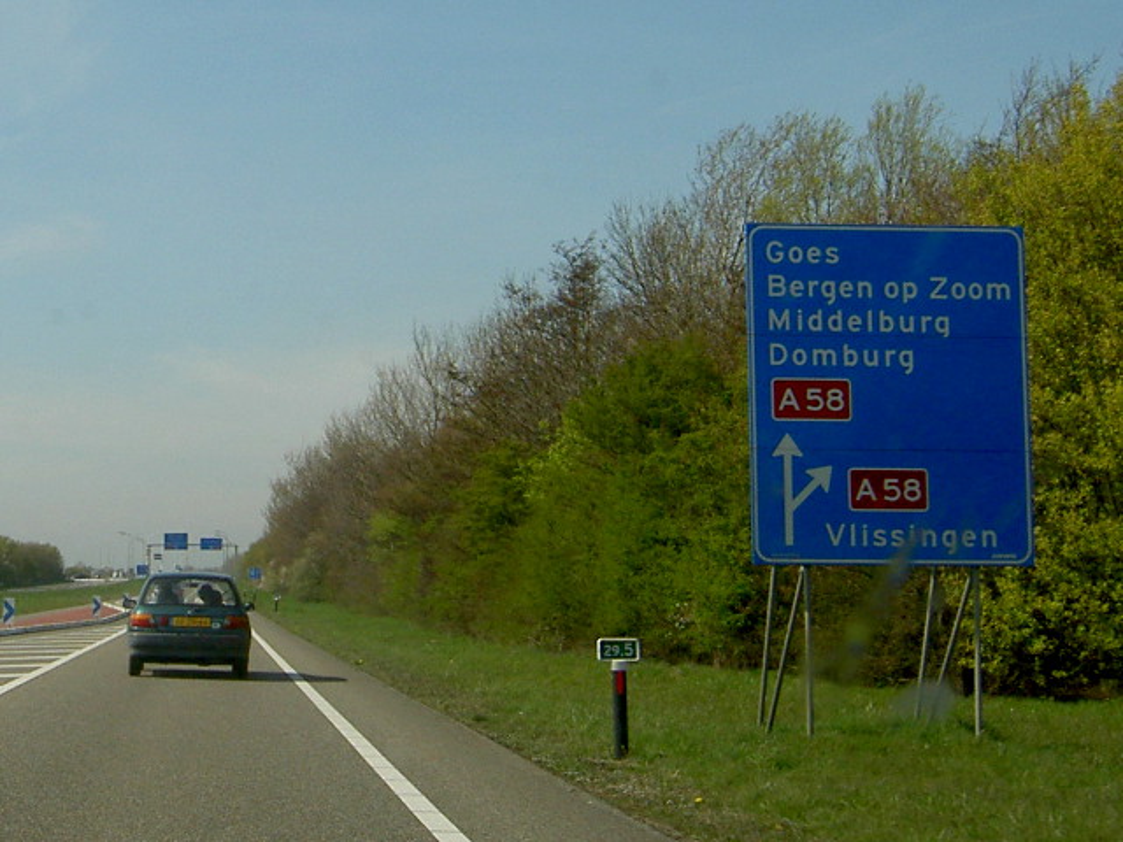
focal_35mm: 34
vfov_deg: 41.8
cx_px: 562
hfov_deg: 54.0
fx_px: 1103
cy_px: 421
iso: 50
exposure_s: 1/400
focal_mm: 5.6
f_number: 4.7
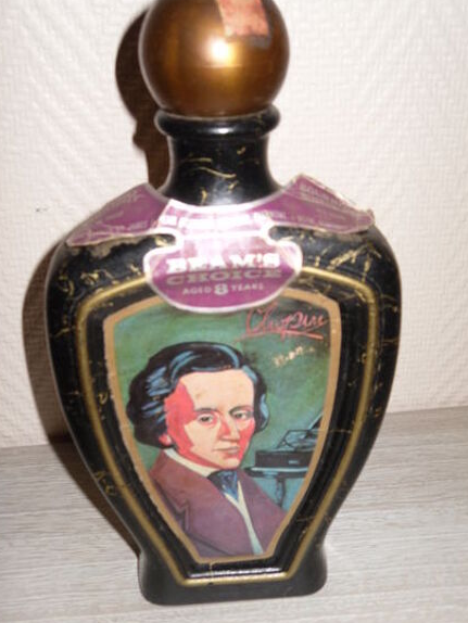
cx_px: 219
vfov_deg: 47.8
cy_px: 290
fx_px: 703
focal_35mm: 39
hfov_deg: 36.8
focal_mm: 6.3
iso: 80
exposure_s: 1/45
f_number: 3.5
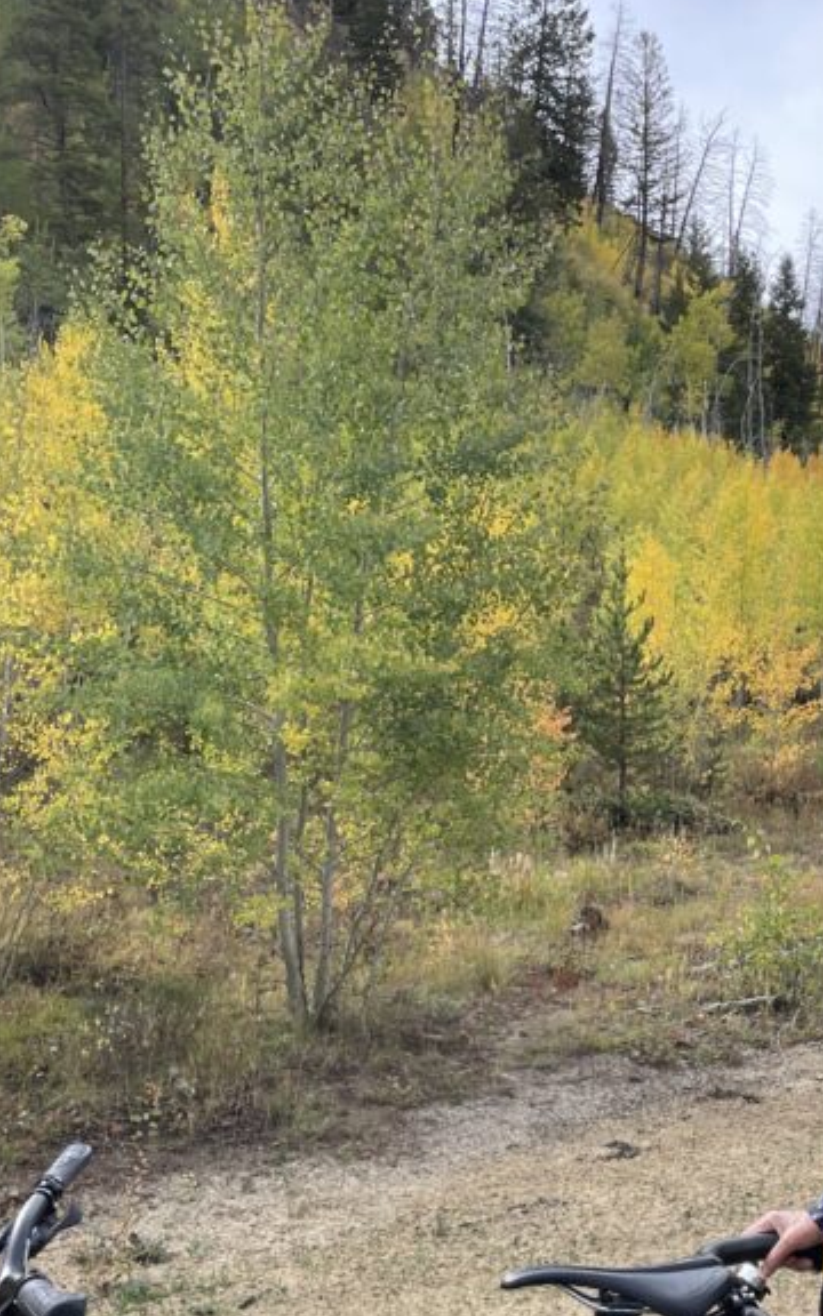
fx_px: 1758
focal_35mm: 49
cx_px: 743
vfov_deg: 40.9
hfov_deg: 25.5
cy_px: 781
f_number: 1.6
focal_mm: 4.2
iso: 32
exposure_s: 1/1401
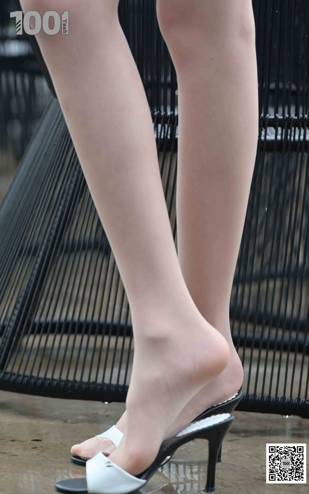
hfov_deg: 6.4
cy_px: 247
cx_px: 162
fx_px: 2748
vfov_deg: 10.3
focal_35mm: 204
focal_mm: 200
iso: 640
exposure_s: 1/200
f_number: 5
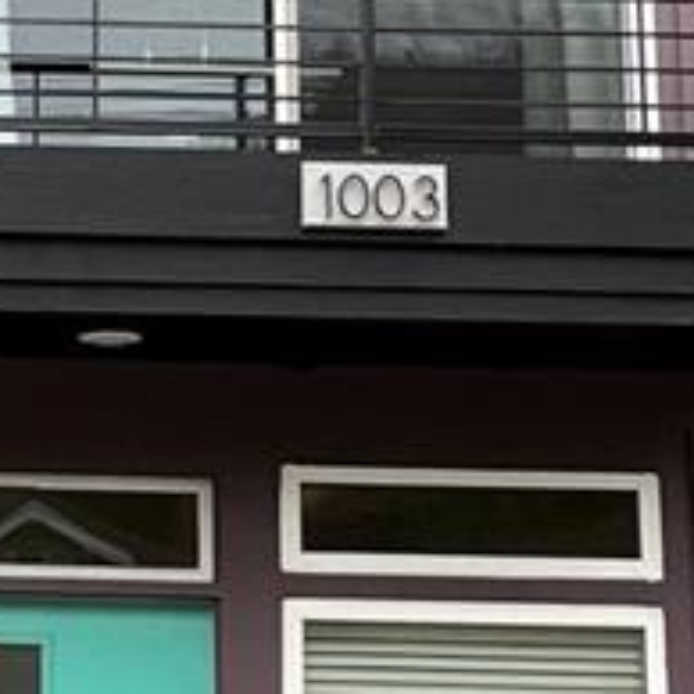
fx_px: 2064
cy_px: 383
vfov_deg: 19.1
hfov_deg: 18.1
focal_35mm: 91
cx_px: -140
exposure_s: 1/298
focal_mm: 1.57
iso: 32
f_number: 1.8
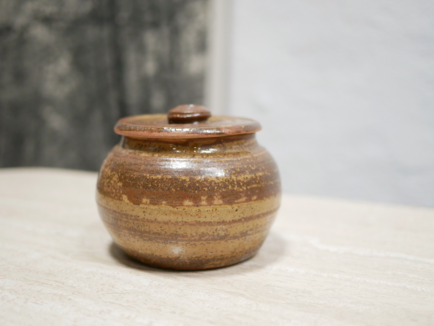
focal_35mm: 40
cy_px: 163
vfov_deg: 36.0
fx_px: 502
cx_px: 217
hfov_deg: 46.8
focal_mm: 20
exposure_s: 1/60
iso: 800
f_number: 1.7
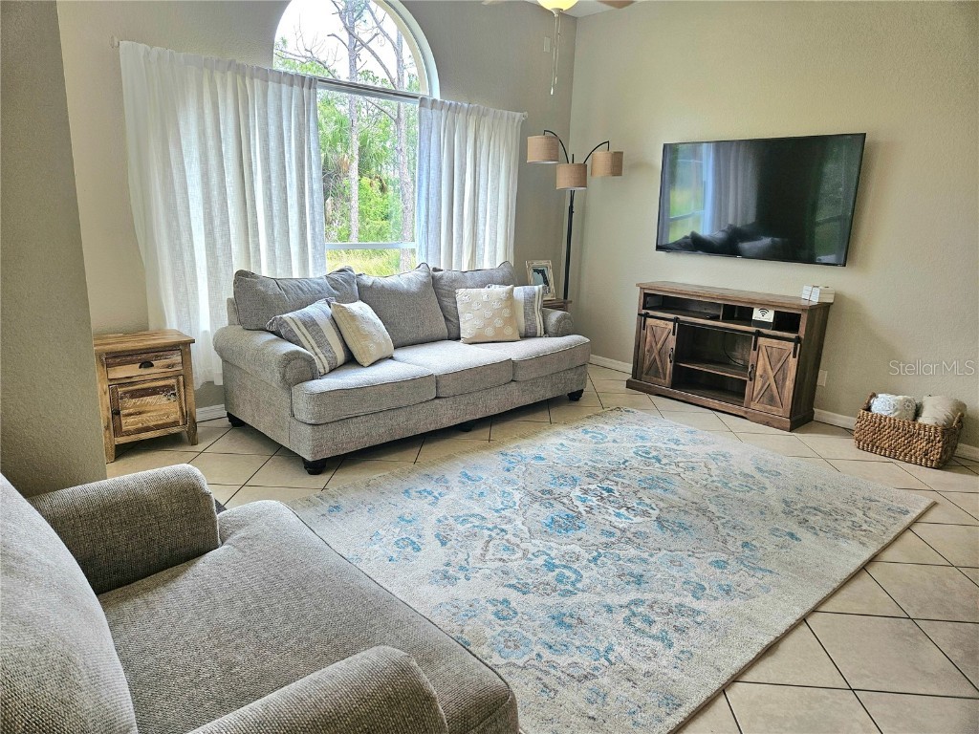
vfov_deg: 58.9
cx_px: 490
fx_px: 650
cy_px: 367
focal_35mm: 23
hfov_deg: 73.9
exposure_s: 1/120
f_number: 1.8
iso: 50
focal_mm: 5.4
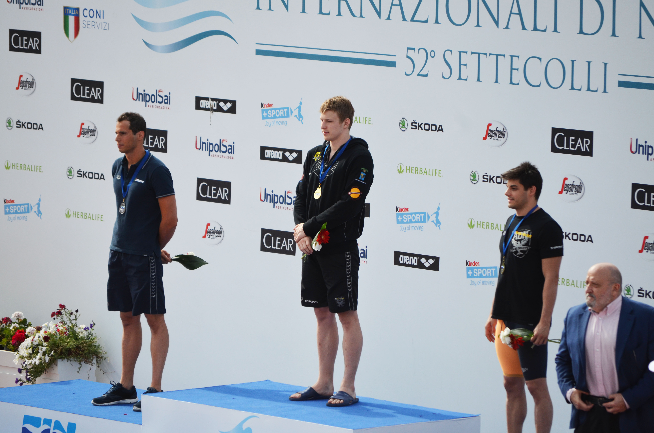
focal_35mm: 262
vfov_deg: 5.2
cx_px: 327
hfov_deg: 7.9
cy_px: 216
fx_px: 4759
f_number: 5.3
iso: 400
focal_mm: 175
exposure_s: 1/1250
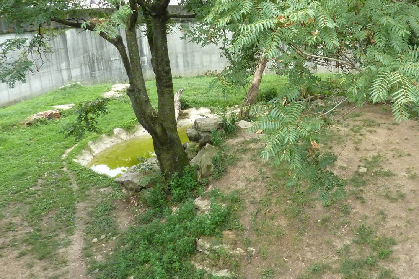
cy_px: 73
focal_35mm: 38
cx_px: 287
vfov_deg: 34.4
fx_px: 442
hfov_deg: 49.6
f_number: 3.3
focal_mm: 4.1
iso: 400
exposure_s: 1/500
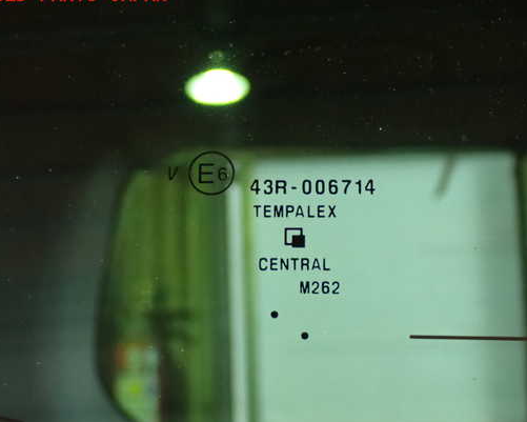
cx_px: 291
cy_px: 218
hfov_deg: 21.3
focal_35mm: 90
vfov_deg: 17.1
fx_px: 1404
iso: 1250
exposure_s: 1/20
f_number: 4.1
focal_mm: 13.65
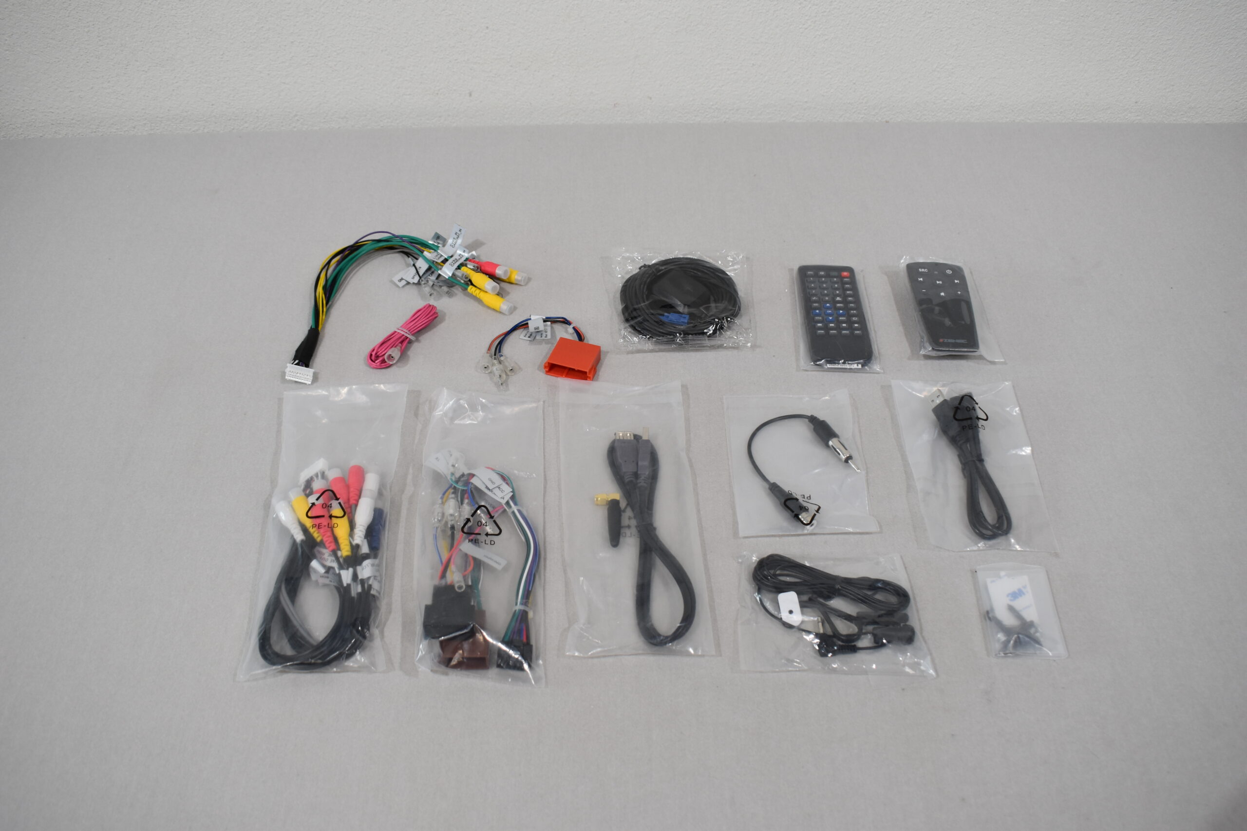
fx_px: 1091
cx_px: 624
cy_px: 416
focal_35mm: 32
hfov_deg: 59.5
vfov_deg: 41.7
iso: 400
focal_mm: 21
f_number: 5.6
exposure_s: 1/125
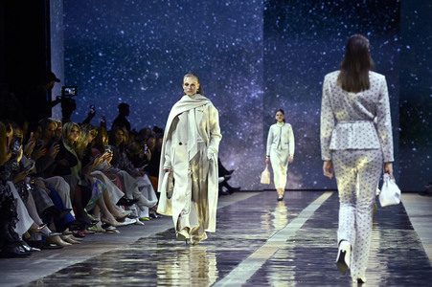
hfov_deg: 10.3
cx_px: 216
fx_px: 2398
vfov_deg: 6.9
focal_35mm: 200
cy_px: 144
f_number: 5
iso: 4000
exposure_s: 1/500
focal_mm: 200
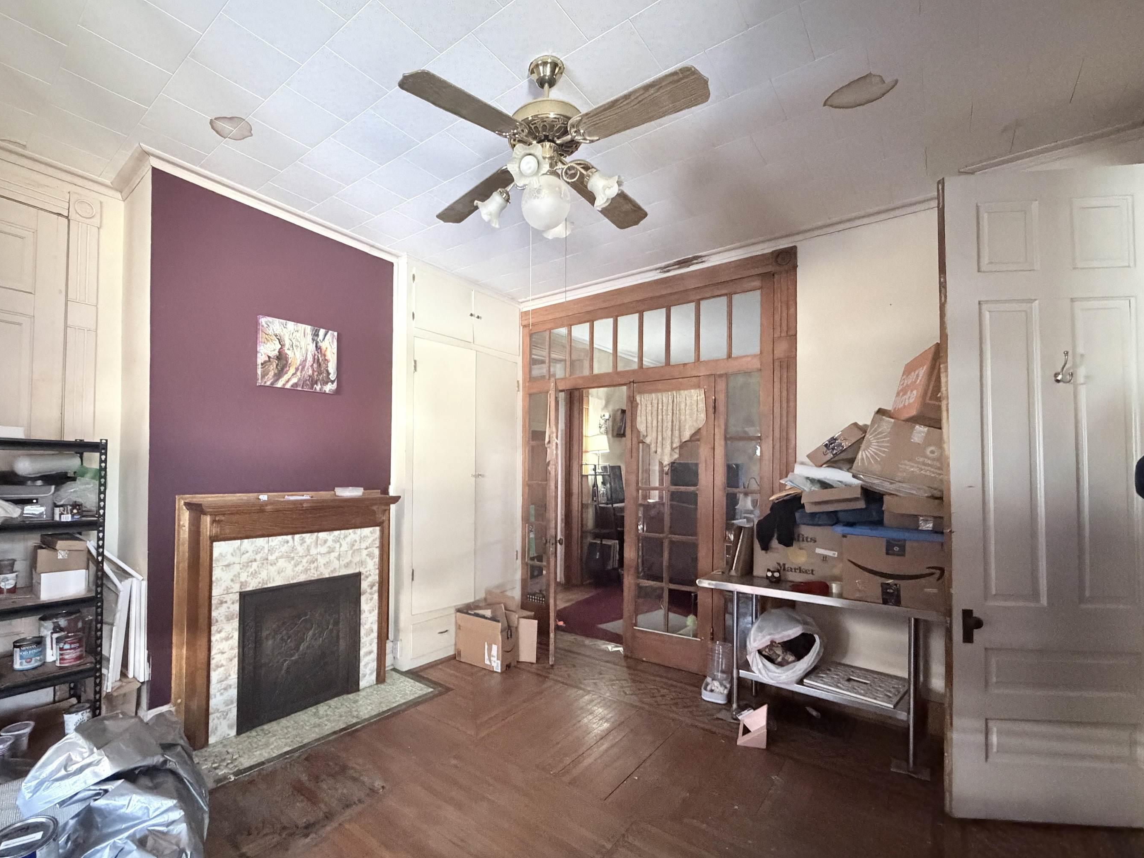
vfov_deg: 78.0
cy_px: 463
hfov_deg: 93.9
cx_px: 495
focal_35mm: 16
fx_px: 529
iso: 1250
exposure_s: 1/60
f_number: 2.2
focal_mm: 2.22
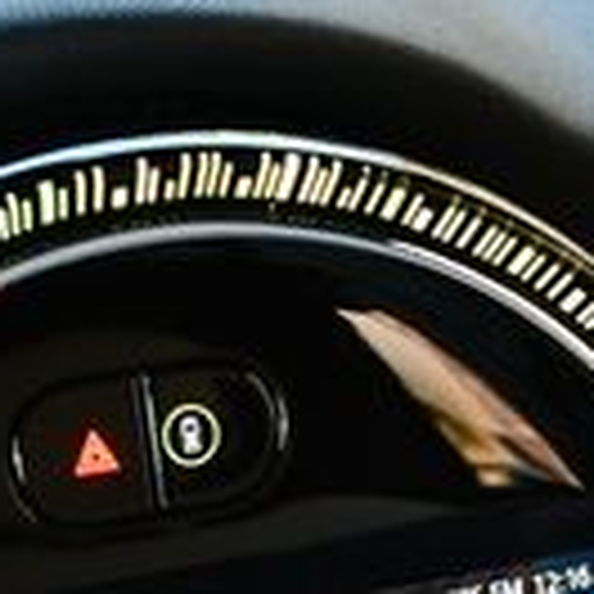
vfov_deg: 11.4
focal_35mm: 148
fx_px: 2873
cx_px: 333
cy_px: 873
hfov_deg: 11.8
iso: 720
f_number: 3.5
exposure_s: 1/250
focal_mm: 18
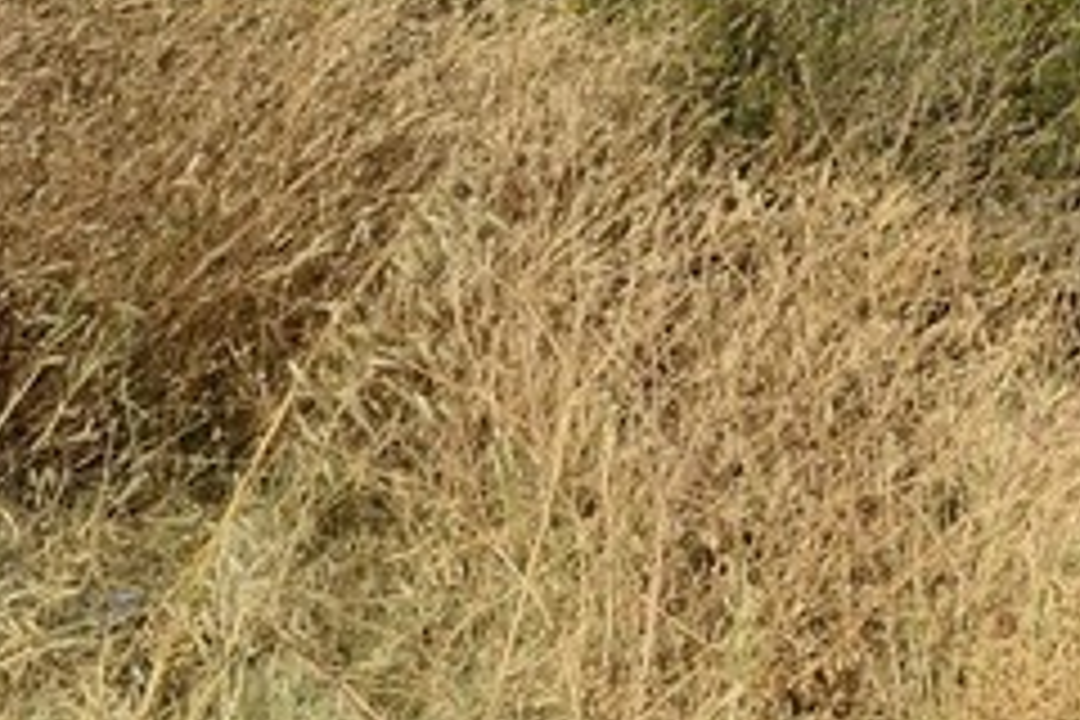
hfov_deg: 11.9
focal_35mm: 160
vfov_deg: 7.6
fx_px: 4800
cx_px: 1894
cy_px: -1408
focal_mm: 24
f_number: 14
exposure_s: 1/200
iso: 200
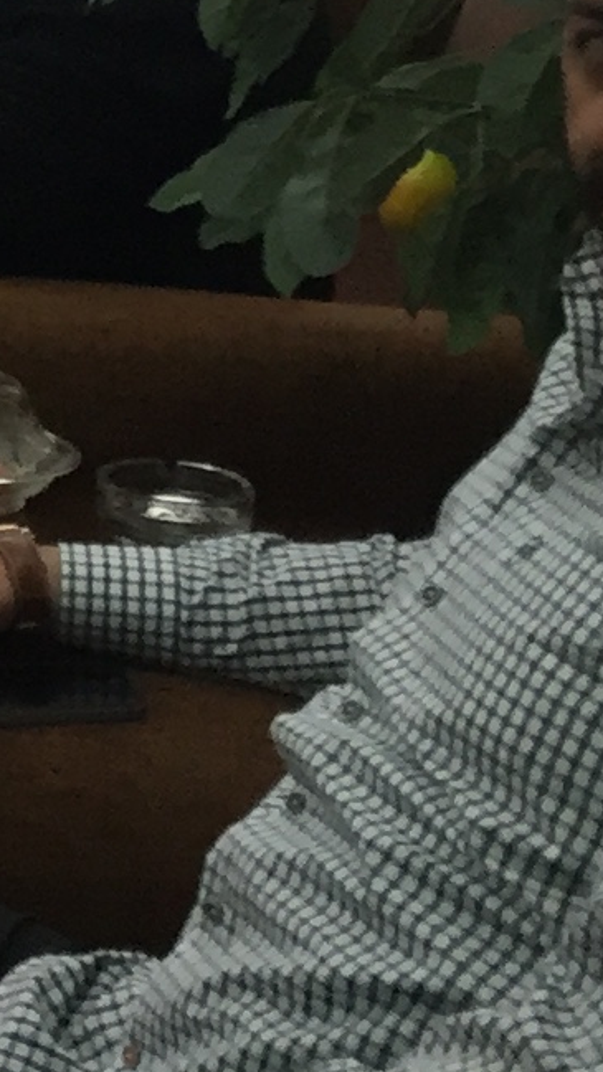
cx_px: -1341
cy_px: -274
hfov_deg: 6.7
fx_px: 4520
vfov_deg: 13.1
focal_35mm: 159
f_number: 2.2
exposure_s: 1/33
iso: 32
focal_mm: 4.15
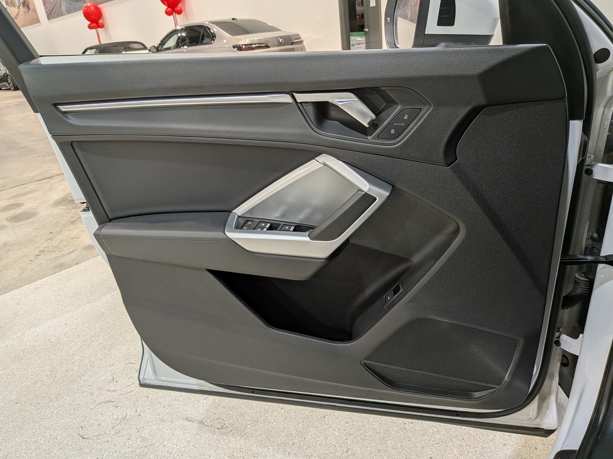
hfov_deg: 71.6
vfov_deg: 56.8
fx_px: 425
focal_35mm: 24
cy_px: 230
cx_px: 306
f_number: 1.7
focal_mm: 4.53
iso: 29
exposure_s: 1/203
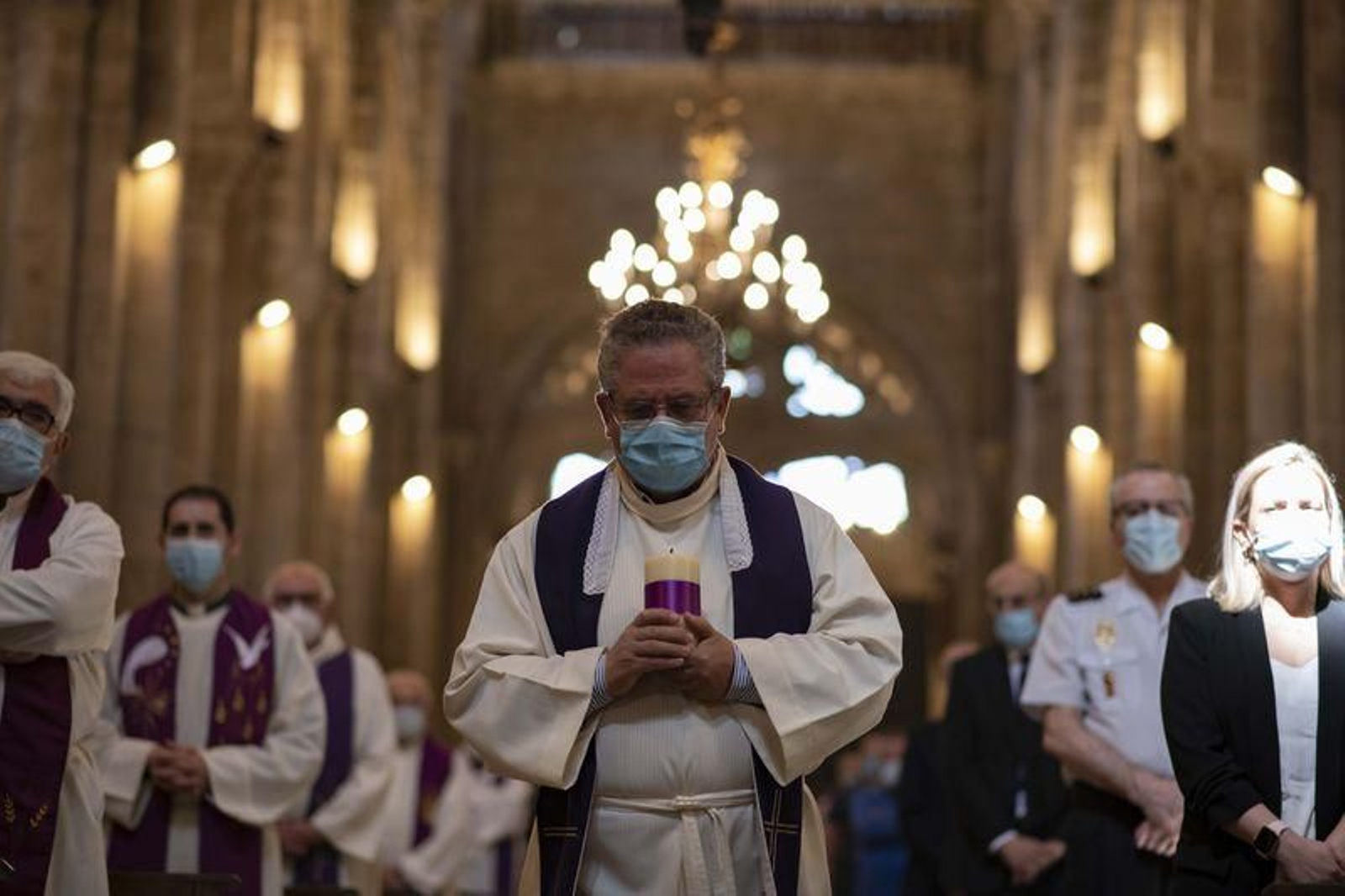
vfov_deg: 16.1
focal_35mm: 85
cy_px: 448
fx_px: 3175
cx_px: 672
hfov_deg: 23.9
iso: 1000
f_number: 2.5
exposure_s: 1/160
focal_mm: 85
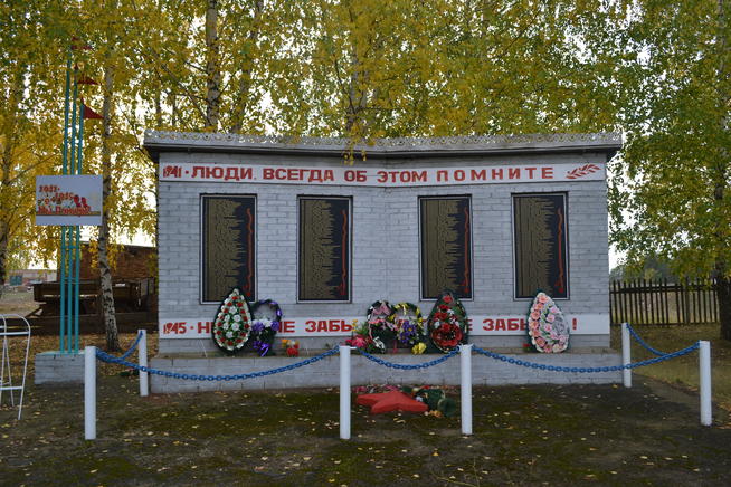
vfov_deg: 47.9
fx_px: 548
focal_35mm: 27
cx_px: 366
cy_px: 244
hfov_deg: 67.4
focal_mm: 18
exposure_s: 1/125
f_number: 5.6
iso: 100
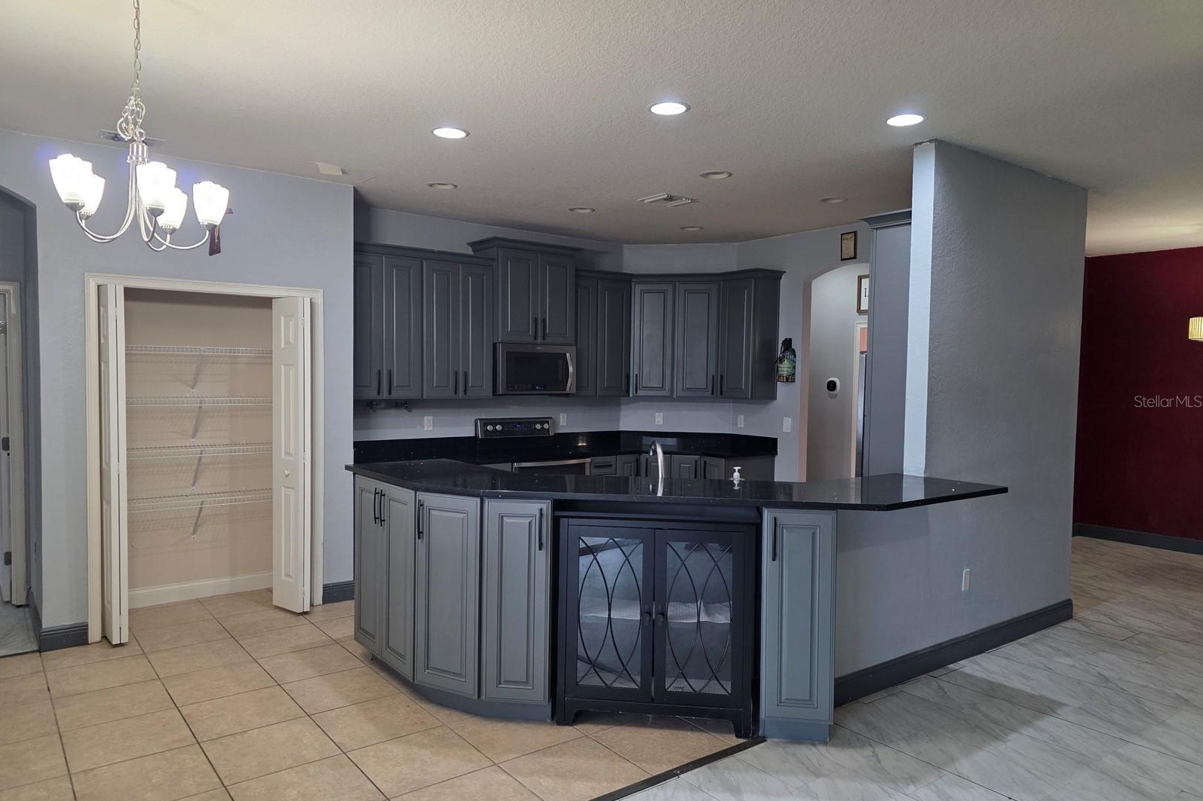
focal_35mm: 24
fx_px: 802
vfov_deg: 53.1
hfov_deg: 73.7
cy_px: 401
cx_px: 602
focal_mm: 6.3
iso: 250
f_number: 1.7
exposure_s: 1/120
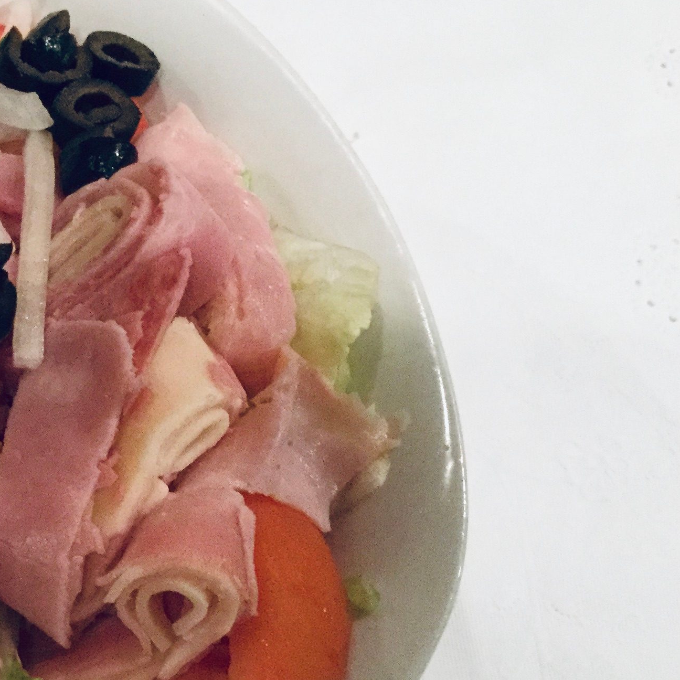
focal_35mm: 69
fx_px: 1534
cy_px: 417
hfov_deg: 22.9
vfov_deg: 24.9
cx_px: -145
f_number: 2.4
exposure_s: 1/30
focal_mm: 3.3
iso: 200
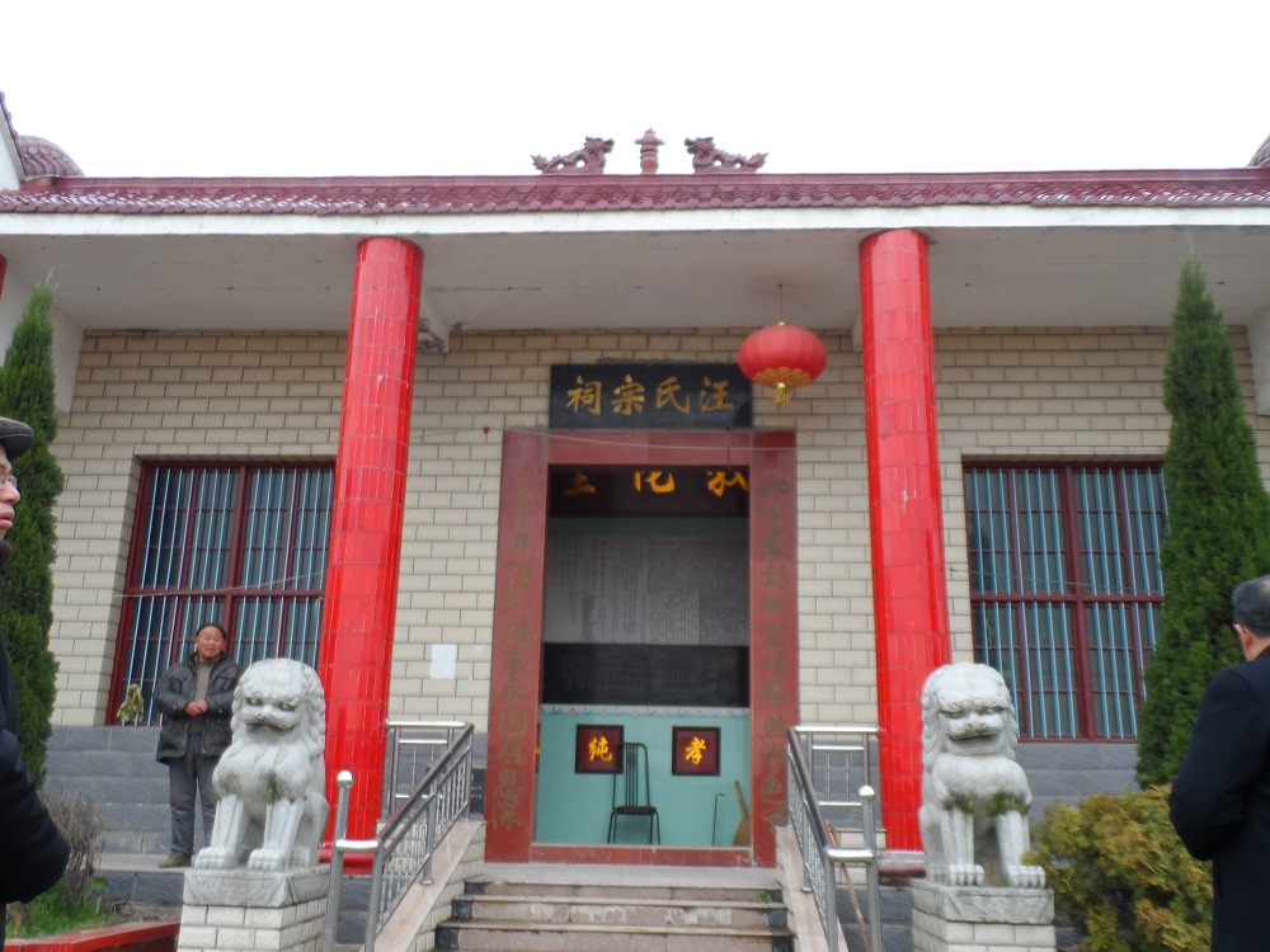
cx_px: 635
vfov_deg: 44.2
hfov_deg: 56.8
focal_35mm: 32
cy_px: 476
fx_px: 1174
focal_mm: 5.3
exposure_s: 1/180
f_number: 3.4
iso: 80
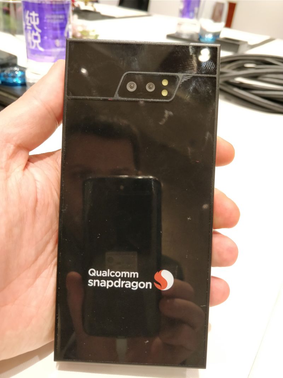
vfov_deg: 71.6
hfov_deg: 56.8
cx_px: 142
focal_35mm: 24
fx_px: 262
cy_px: 189
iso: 1000
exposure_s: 1/50
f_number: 1.7
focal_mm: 4.1
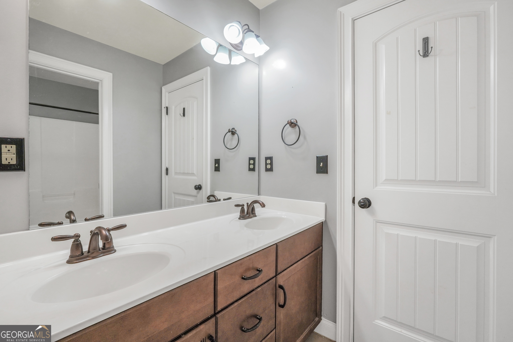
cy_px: 171
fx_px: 224
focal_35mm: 16
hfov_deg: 97.6
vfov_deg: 74.6
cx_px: 256
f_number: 4
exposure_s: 1/160
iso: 250
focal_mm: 10.5
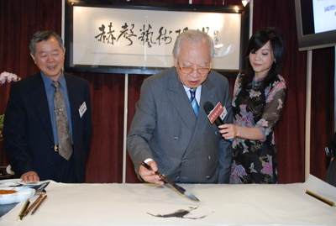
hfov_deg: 49.4
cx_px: 168
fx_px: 365
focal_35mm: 39
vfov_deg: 34.4
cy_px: 113
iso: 640
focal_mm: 26
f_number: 4.5
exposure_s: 1/60
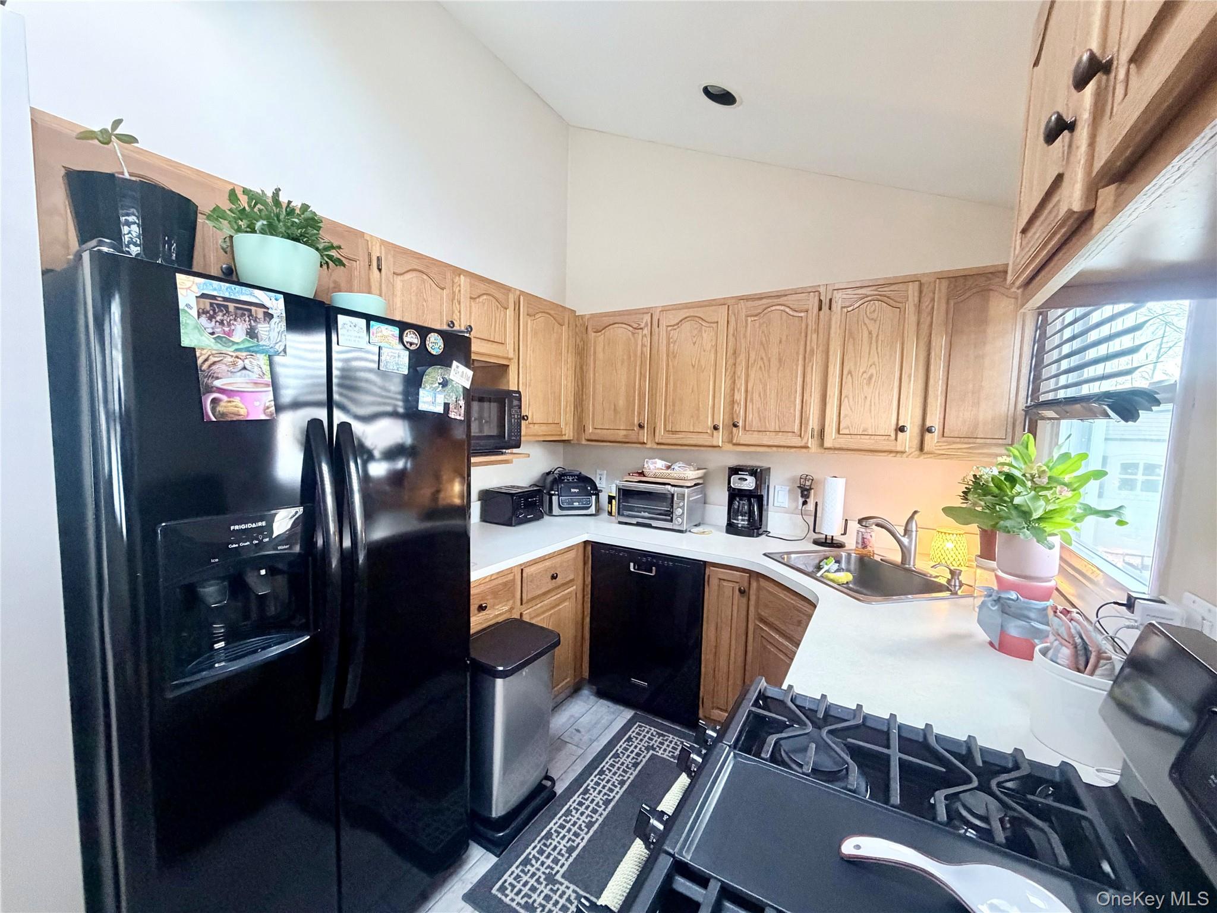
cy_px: 456
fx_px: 492
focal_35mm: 14
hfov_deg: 102.1
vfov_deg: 85.7
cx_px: 608
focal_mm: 2.22
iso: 500
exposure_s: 1/60
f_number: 2.2
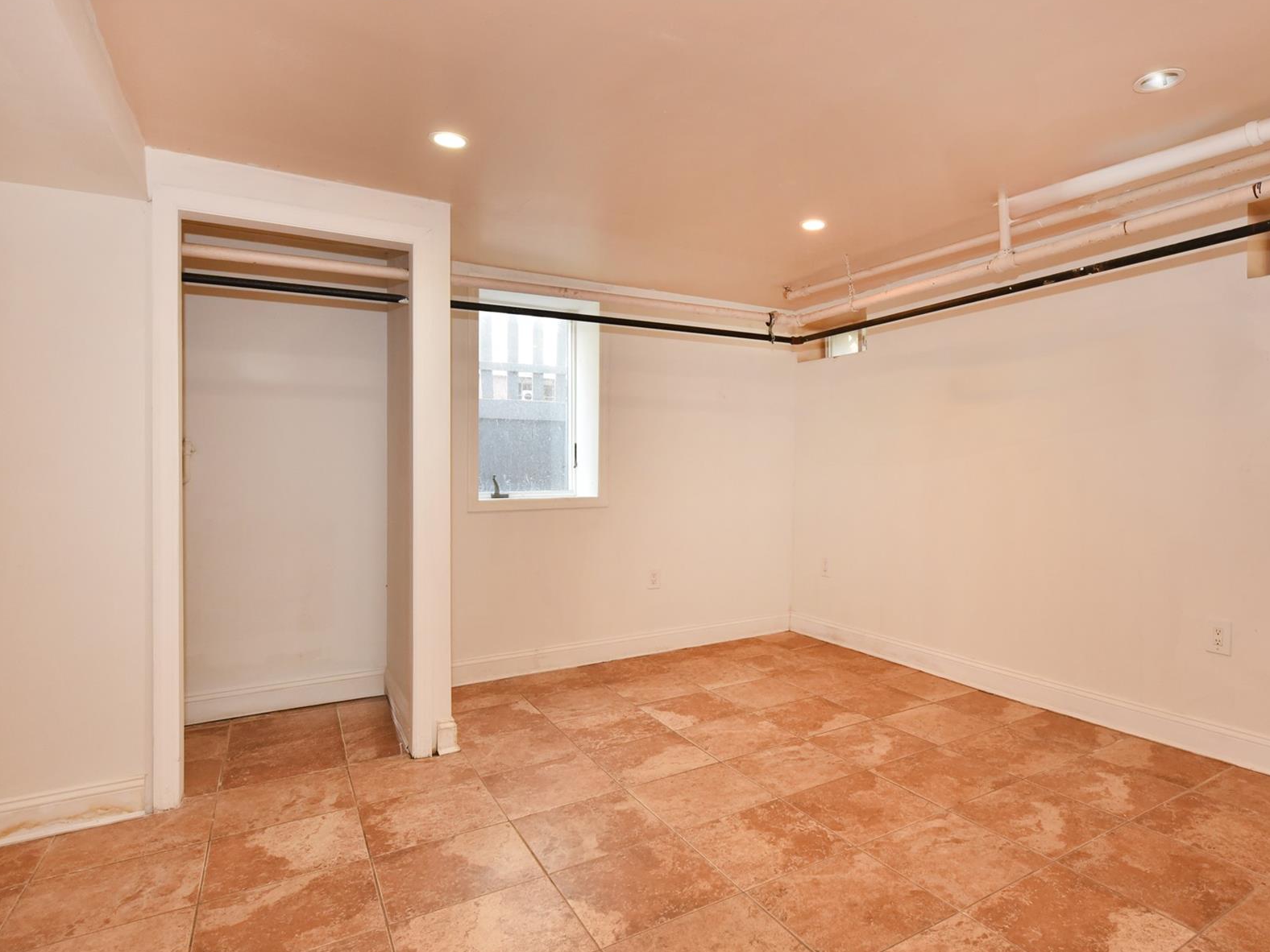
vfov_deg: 66.0
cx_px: 783
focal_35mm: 20
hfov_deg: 80.4
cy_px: 476
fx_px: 734
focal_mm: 16
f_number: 5.6
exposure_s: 1/50
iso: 1600
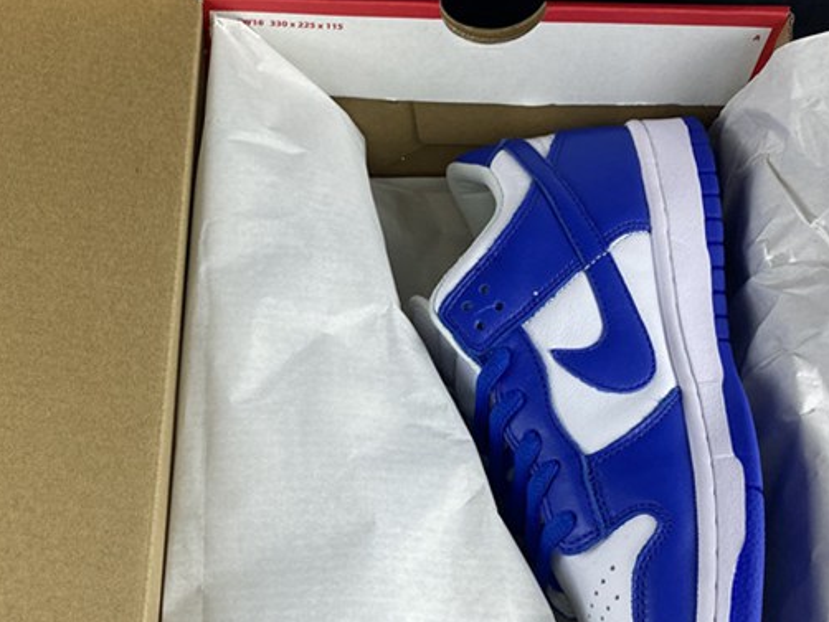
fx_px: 1270
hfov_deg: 35.8
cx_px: 281
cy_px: 455
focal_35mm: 53
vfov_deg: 27.2
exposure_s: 1/100
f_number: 1.8
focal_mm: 4.25
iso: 64
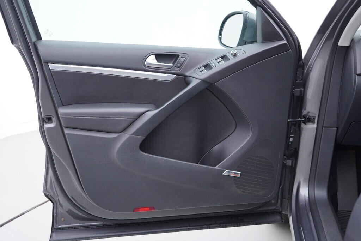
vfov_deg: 36.9
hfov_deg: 53.1
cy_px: 120
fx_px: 361
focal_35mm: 36
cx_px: 180
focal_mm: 24
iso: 125
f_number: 2.8
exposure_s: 1/40
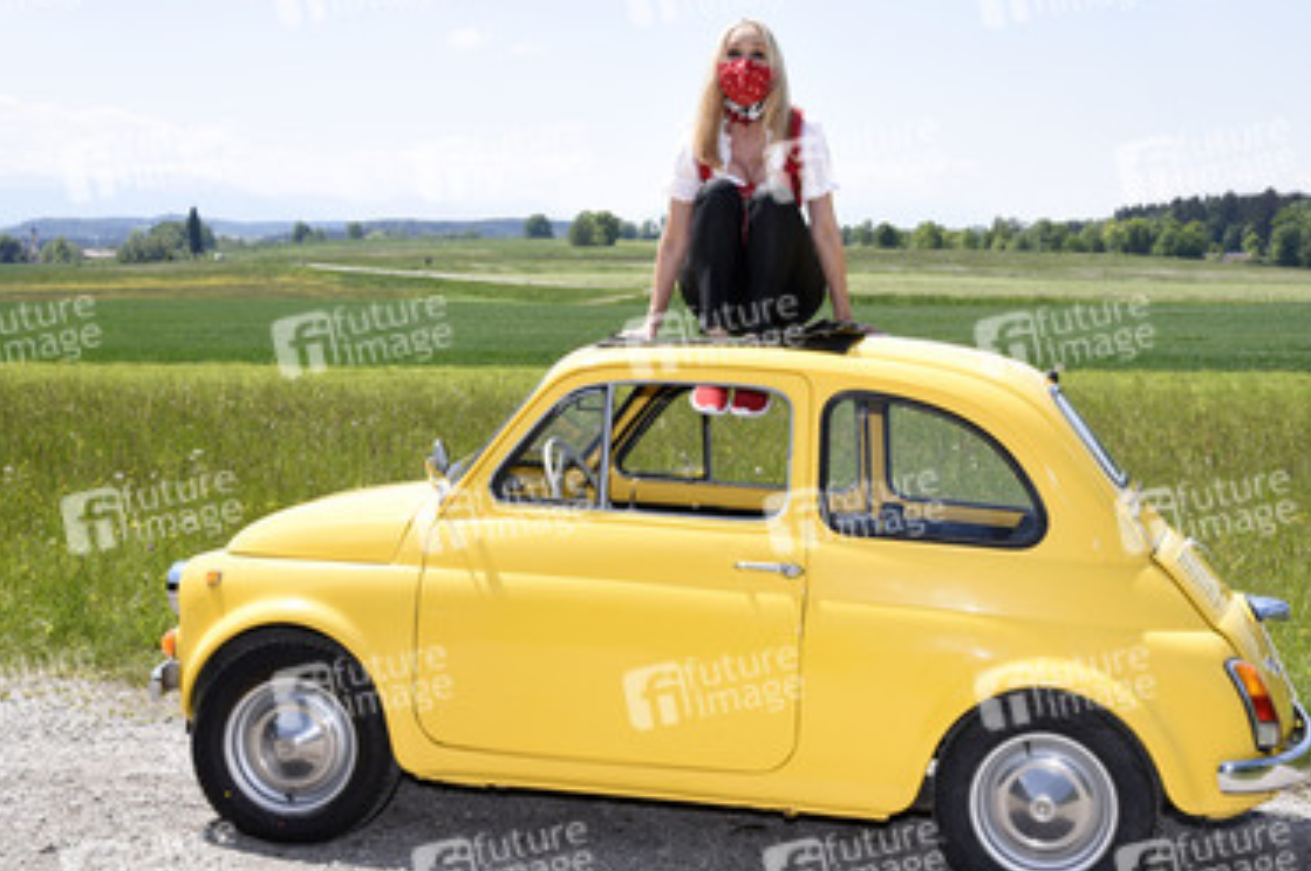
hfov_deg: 42.6
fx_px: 1674
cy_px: 425
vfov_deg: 29.2
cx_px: 761
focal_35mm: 46
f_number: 16
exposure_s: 1/160
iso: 500
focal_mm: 38
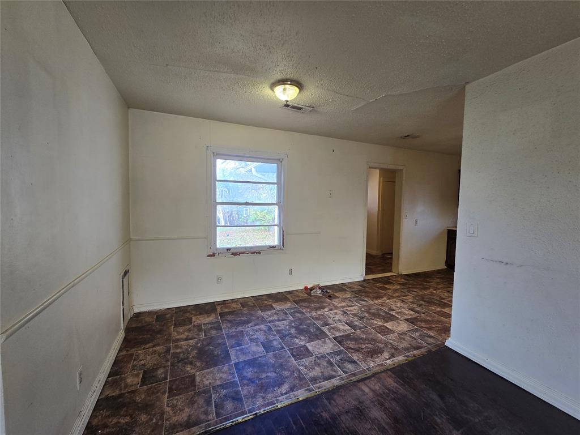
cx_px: 290
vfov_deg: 89.9
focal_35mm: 13
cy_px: 218
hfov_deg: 106.2
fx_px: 218
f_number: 2.2
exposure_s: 1/60
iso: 64
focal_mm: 2.2
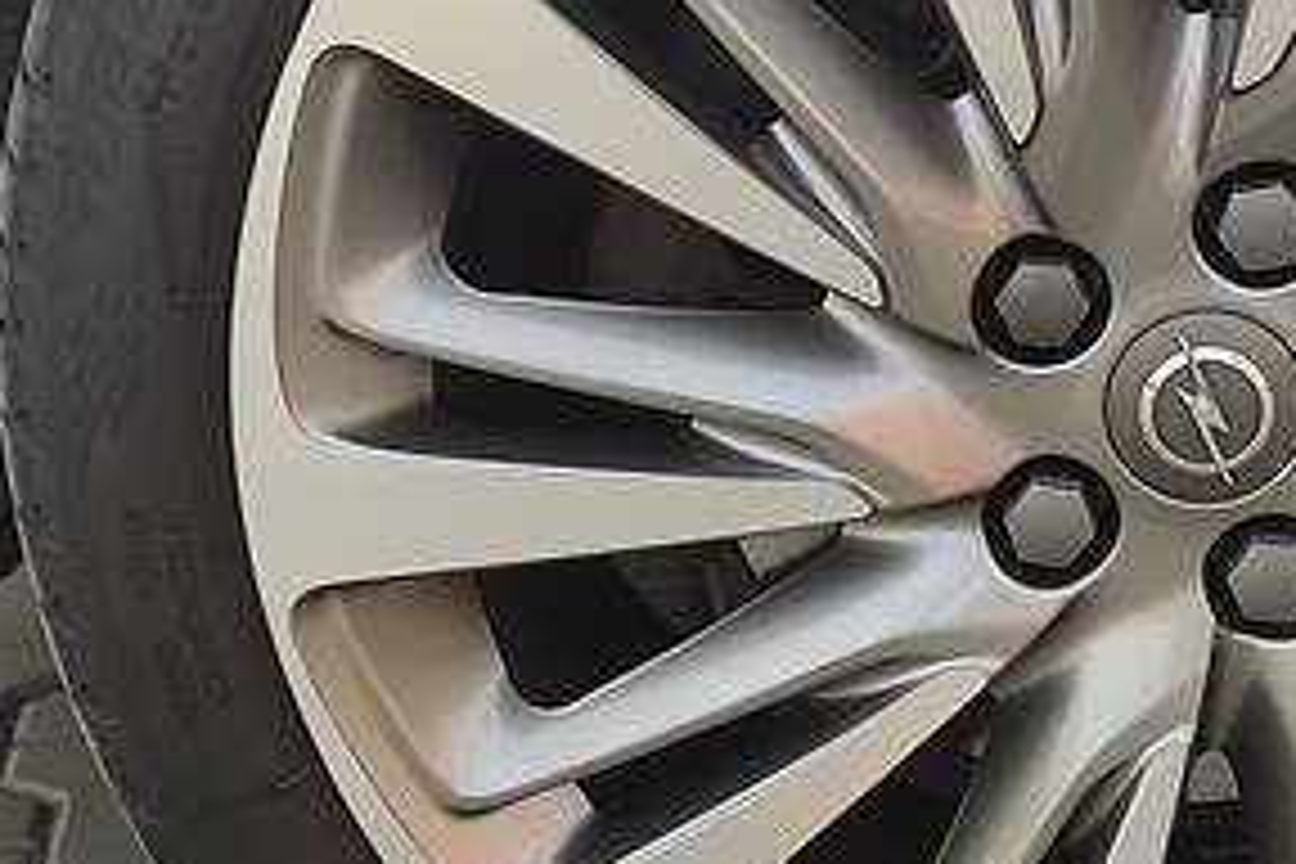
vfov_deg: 18.0
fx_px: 2700
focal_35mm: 75
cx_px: 1170
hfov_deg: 26.1
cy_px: 158
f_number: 1.8
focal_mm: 4.8
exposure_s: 1/447
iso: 112
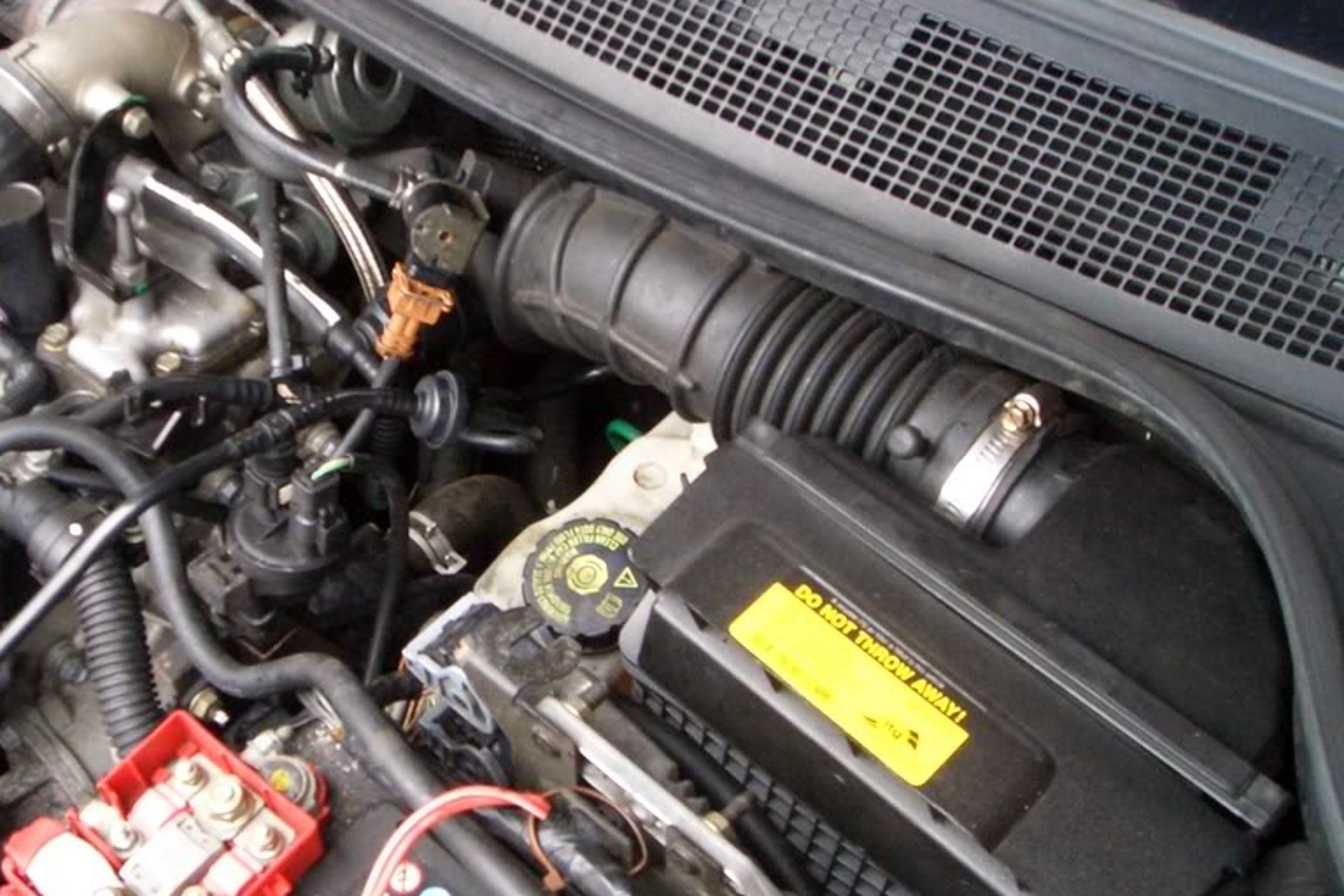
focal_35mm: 50
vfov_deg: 27.0
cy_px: 484
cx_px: 484
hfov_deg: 39.3
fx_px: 1866
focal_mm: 4.8
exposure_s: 1/40
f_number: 4
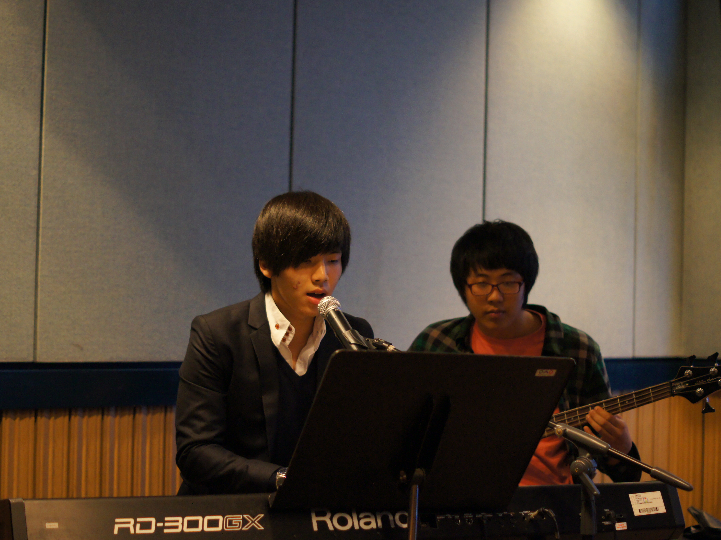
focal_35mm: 83
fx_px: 1729
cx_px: 364
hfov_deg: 23.6
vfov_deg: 17.8
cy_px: 268
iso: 1250
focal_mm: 50
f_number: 2
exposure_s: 1/100
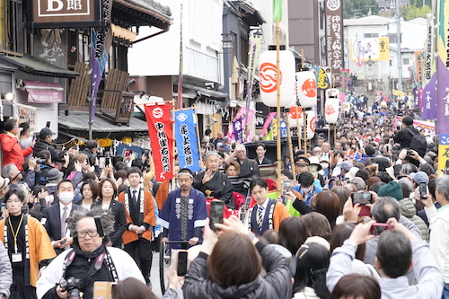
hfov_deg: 13.6
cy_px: 150
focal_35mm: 151
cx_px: 224
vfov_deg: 9.1
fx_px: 1883
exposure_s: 1/500
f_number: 8
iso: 1600
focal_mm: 101
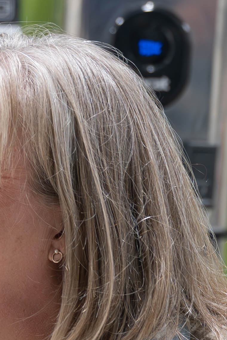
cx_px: -114
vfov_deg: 8.9
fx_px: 2185
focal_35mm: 231
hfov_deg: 5.9
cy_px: 339
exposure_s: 1/400
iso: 1000
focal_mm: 44
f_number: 2.8
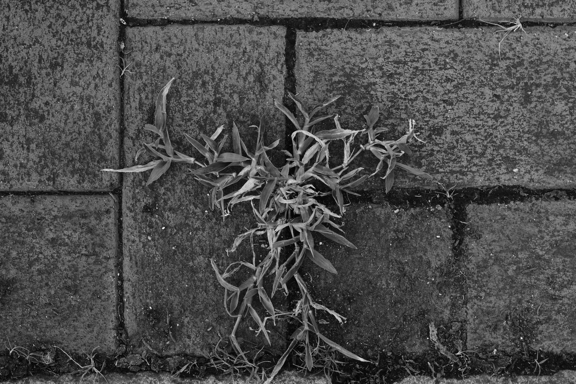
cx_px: 288
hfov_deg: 27.0
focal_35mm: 75
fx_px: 1200
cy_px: 192
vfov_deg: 18.2
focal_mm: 50
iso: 250
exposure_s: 1/75
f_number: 8
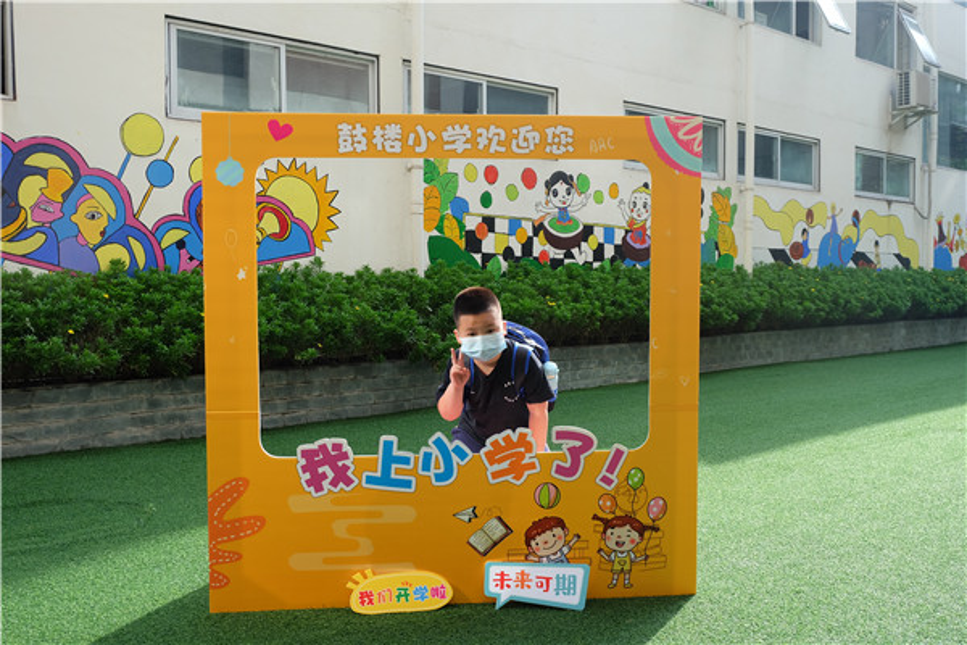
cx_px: 484
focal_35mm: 35
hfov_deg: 54.4
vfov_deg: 37.9
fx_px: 940
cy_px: 322
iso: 200
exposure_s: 1/140
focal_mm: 23.2
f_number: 5.6
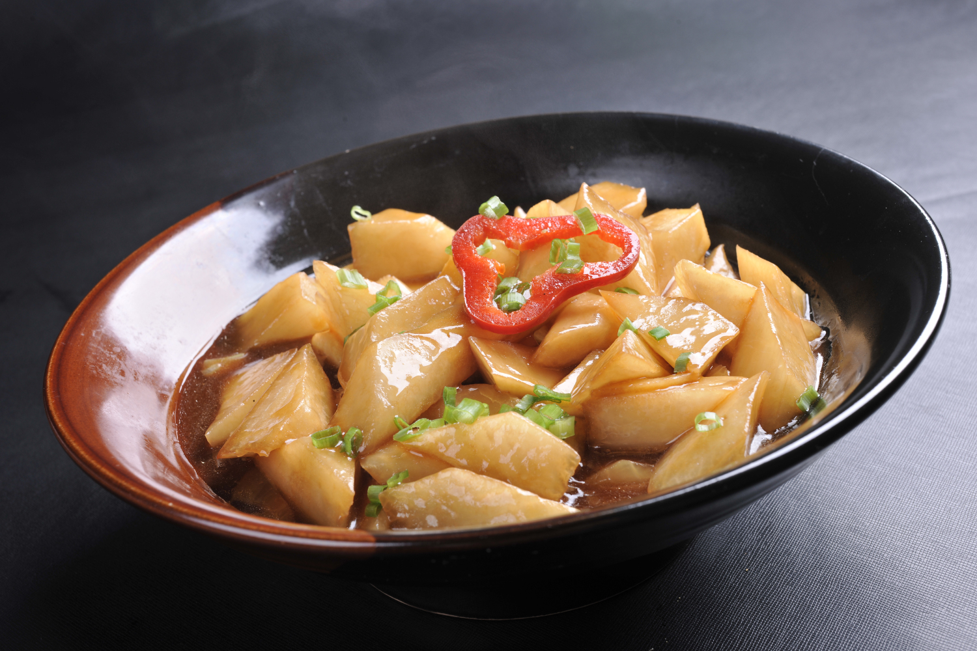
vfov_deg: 27.0
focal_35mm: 50
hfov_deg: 39.6
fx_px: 1357
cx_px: 488
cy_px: 326
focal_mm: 50
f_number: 13
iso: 100
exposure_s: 1/125
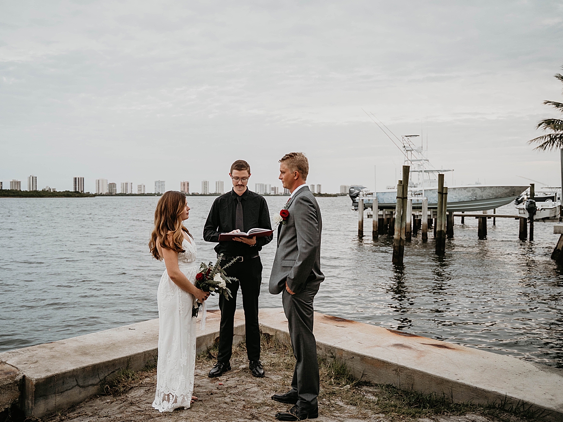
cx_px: 255
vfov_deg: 45.4
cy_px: 211
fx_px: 504
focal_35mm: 31
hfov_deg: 58.2
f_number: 2.8
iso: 800
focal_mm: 28
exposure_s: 1/200
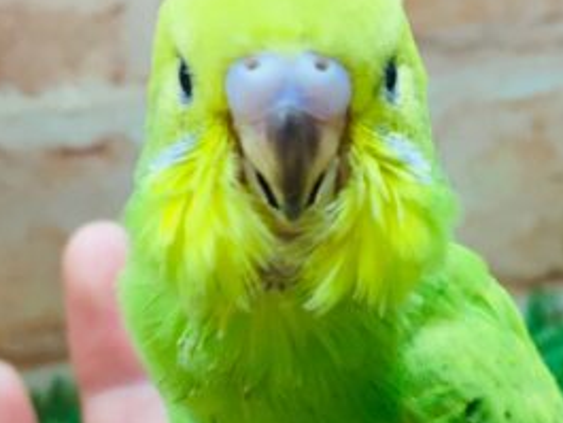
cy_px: 363
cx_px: 431
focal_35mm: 70
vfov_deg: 20.7
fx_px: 1139
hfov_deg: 27.3
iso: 80
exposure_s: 1/30
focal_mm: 4.15
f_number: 2.2
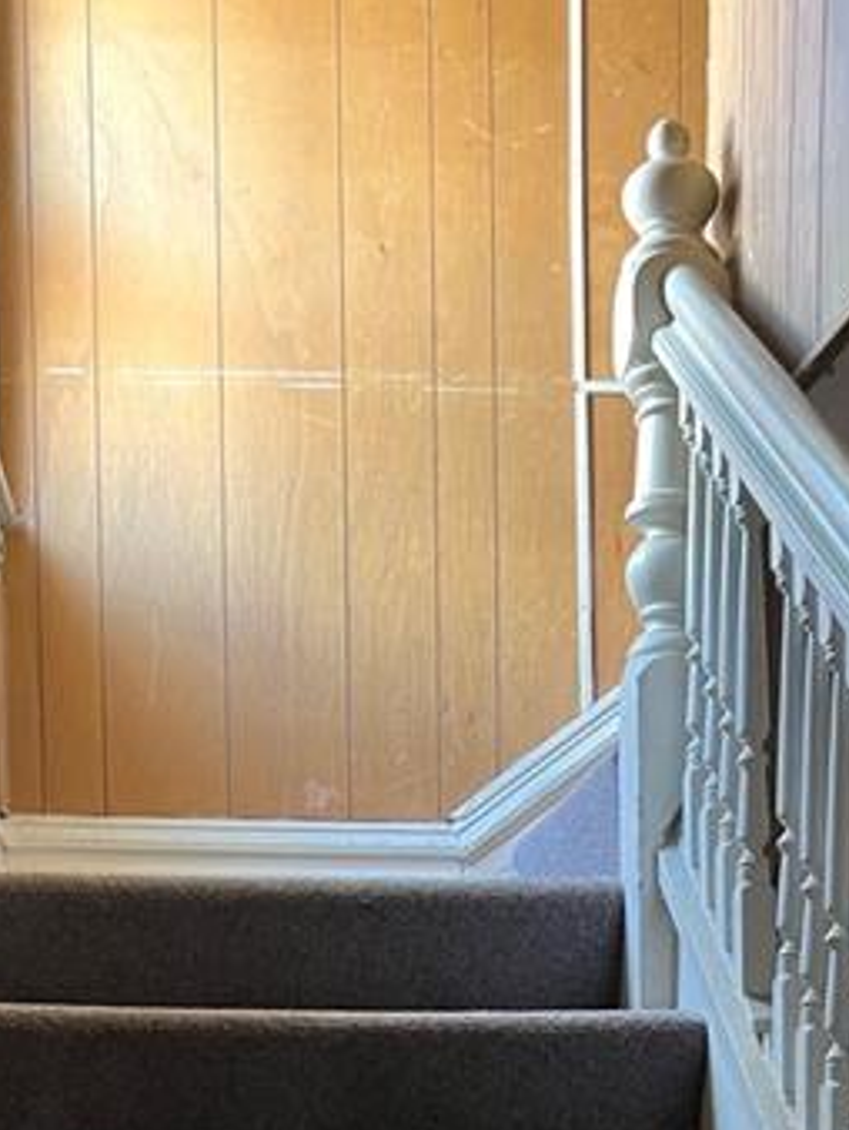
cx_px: 491
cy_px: 1220
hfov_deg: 24.8
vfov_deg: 29.7
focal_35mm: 59
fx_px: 1927
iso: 400
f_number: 1.5
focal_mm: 5.7
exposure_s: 1/40
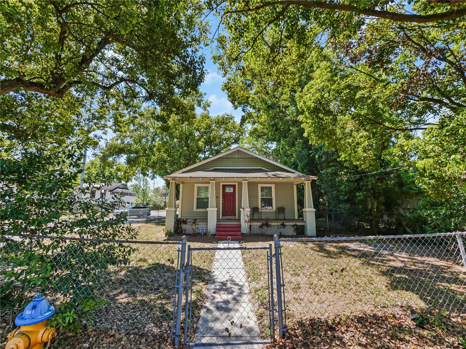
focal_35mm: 14
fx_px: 188
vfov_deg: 85.7
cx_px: 233
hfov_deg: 102.1
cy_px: 174
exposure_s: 1/250
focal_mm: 7
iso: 200
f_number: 6.3
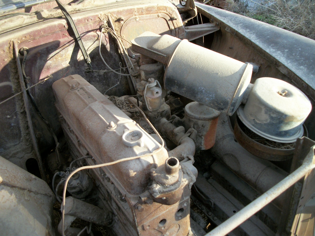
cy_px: 118
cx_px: 158
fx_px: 291
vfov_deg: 44.2
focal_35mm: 32
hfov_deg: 56.8
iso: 80
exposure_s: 1/100
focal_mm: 5.7
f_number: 2.9
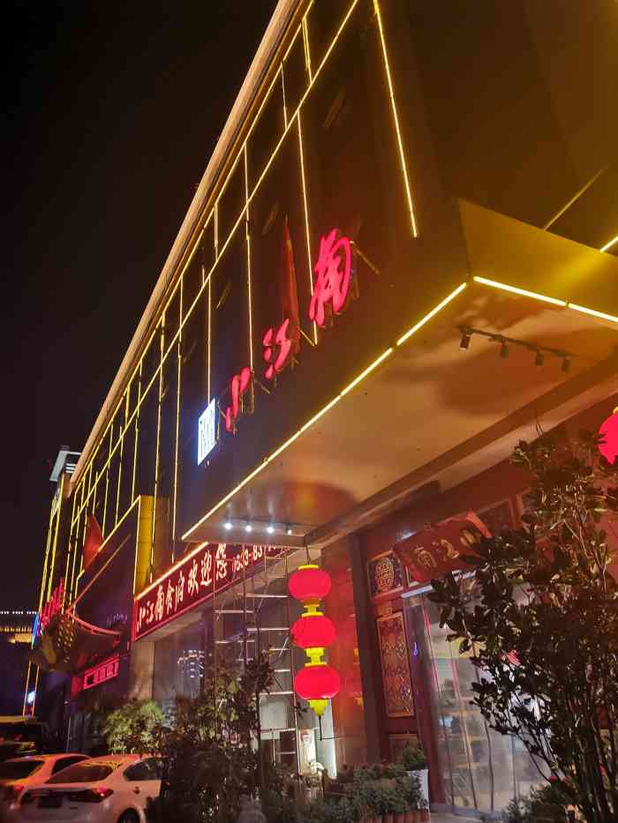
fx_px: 643
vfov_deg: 65.3
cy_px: 412
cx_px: 309
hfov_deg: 51.4
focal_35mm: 27
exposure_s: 1/50
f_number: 1.8
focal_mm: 5.58
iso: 250
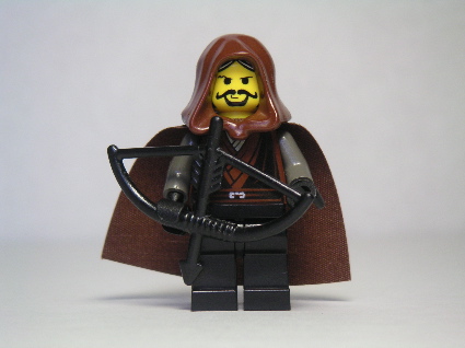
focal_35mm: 107
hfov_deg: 18.4
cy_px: 174
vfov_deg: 13.8
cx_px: 232
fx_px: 1436
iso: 100
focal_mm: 16.5
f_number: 3.6
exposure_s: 1/90
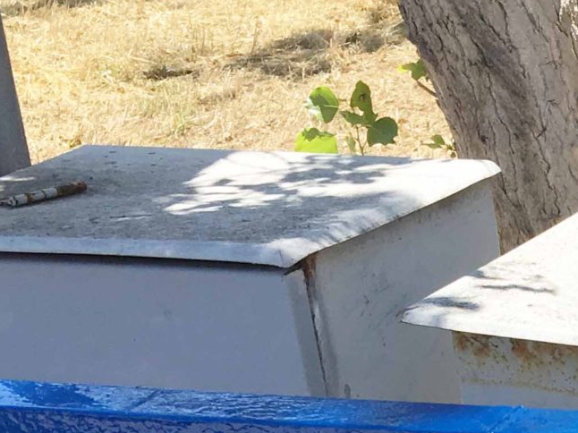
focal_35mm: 115
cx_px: 1004
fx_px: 1919
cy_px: 715
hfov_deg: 15.1
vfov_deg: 12.1
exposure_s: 1/938
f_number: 2.2
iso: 25
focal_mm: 4.15
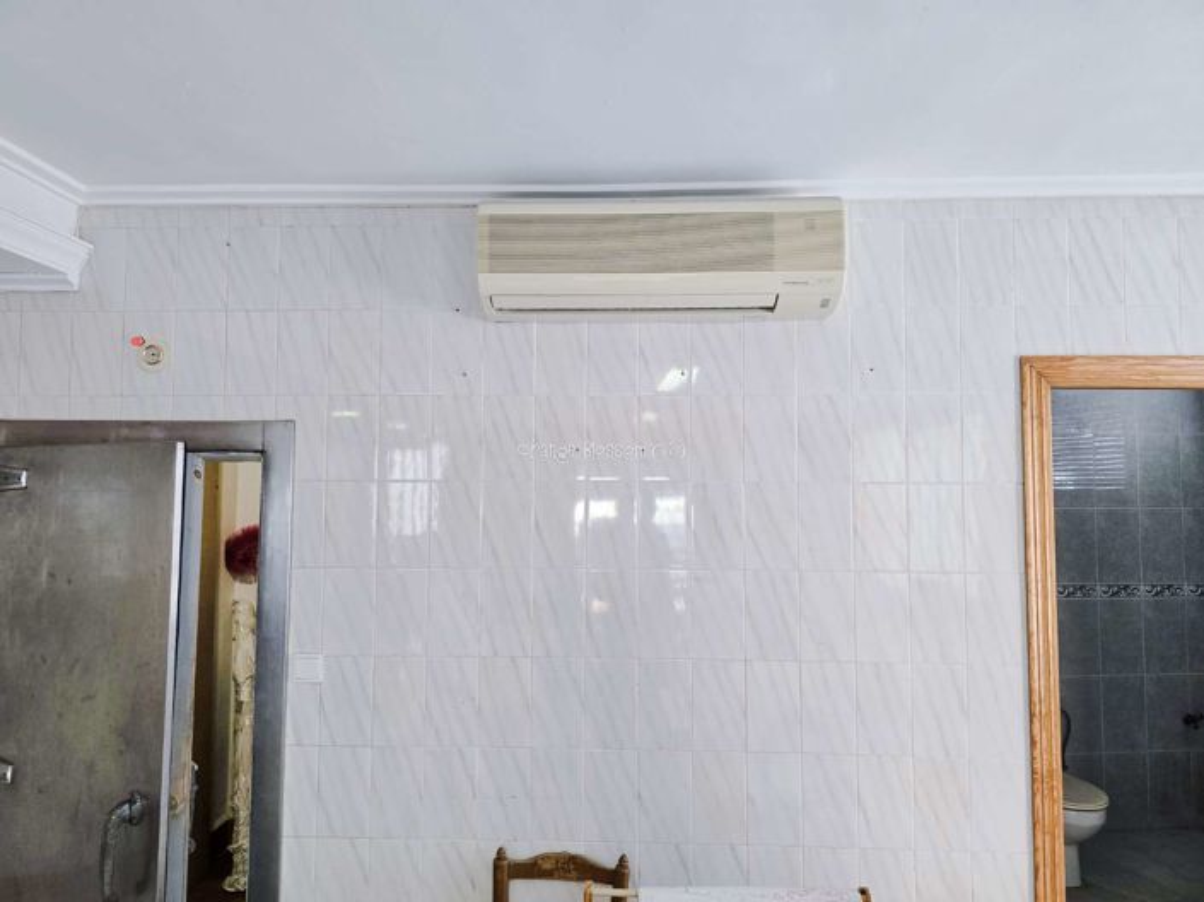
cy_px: 451
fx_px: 800
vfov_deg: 58.8
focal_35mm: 23
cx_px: 602
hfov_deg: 74.0
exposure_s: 1/100
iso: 160
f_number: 1.7
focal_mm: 6.3
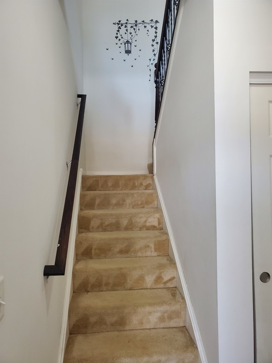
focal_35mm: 26
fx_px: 272
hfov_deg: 53.1
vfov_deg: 67.3
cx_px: 136
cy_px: 182
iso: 200
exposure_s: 1/39
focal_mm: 4.3
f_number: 2.4
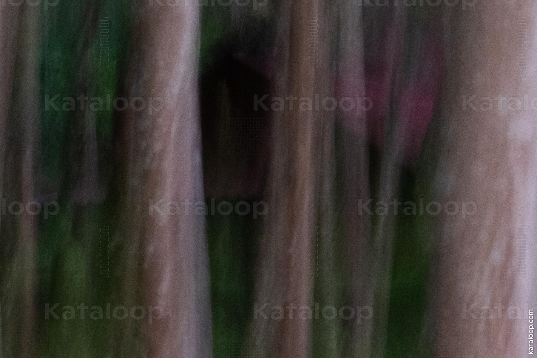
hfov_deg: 23.9
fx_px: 1268
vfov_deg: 16.1
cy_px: 179
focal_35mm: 85
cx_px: 268
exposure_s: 1/4
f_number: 16
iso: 800
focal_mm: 85
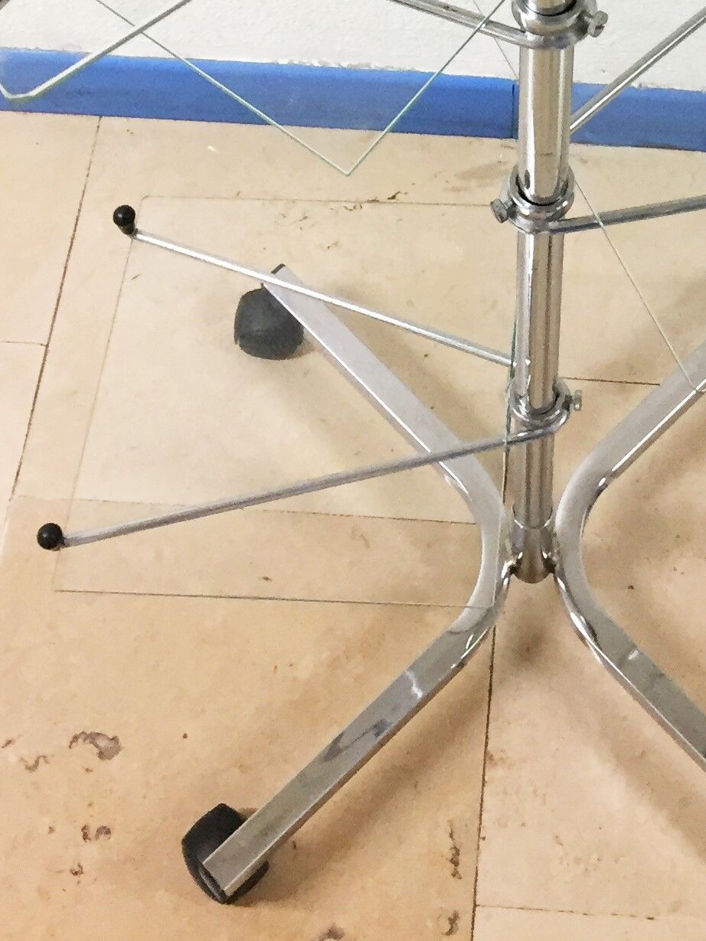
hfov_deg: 18.9
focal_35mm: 77
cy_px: -299
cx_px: 569
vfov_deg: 22.5
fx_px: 2094
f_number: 2.2
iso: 125
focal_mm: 4.15
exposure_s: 1/33
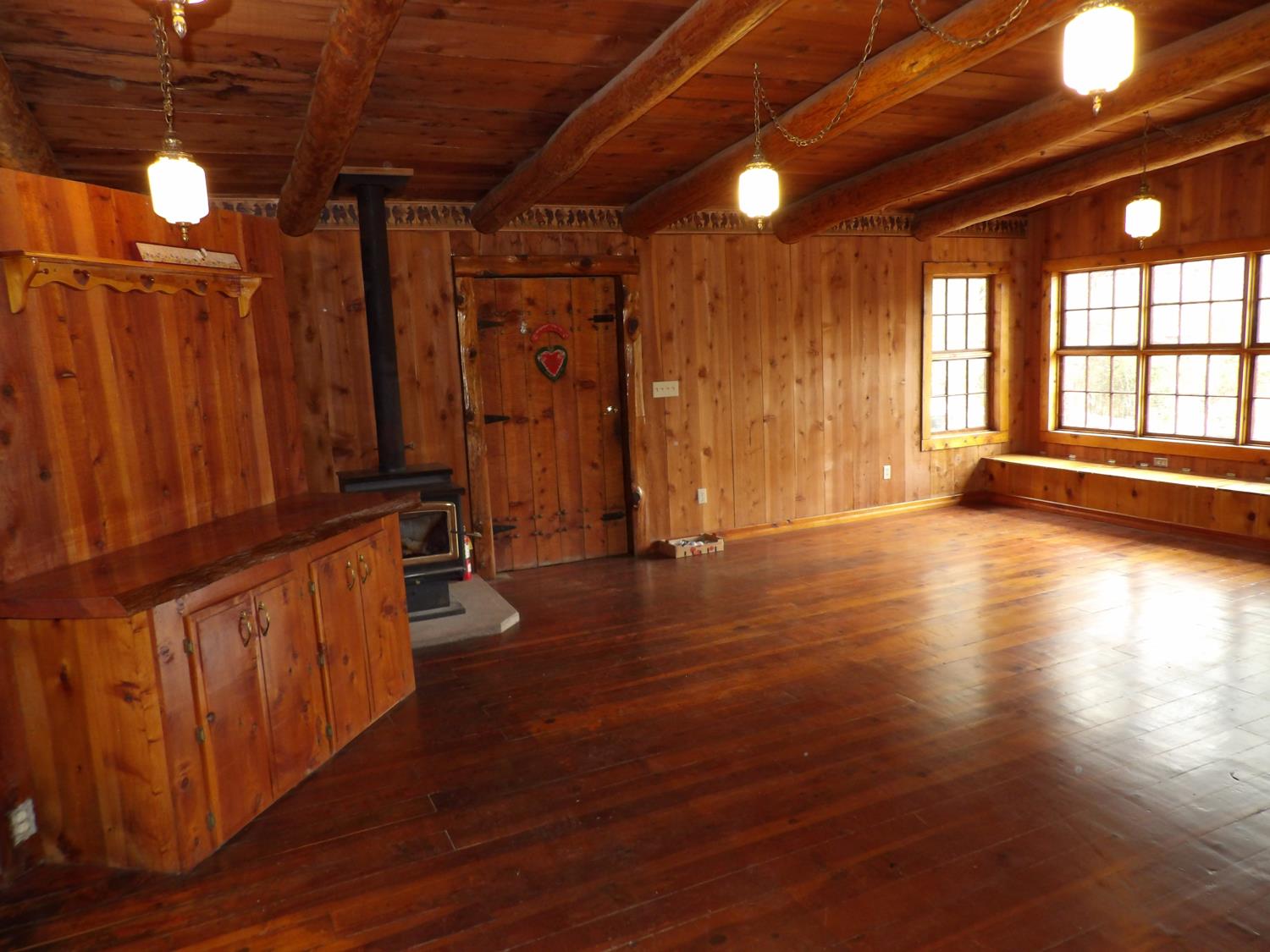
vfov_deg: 56.8
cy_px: 476
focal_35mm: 24
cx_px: 635
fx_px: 881
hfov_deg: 71.6
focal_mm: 4.3
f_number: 3.2
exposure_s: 1/30
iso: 200
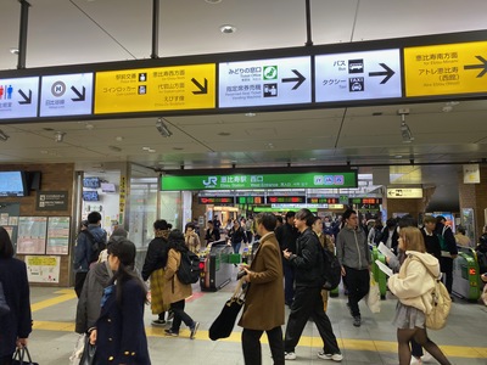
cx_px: 244
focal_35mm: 26
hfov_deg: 67.3
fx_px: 366
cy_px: 182
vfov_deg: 53.1
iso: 125
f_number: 1.8
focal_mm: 4.25
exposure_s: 1/100
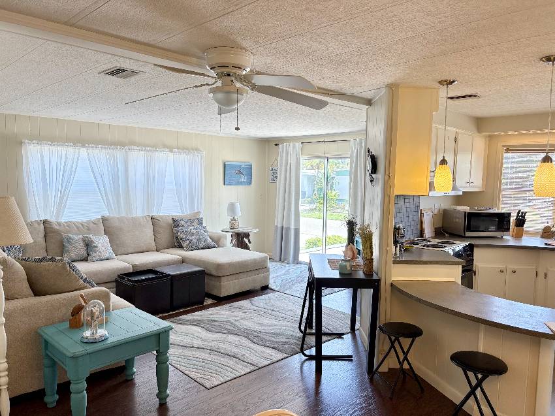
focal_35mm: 26
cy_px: 208
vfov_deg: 53.0
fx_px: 417
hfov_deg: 67.3
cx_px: 278
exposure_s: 1/236
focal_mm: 5.96
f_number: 1.6
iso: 80
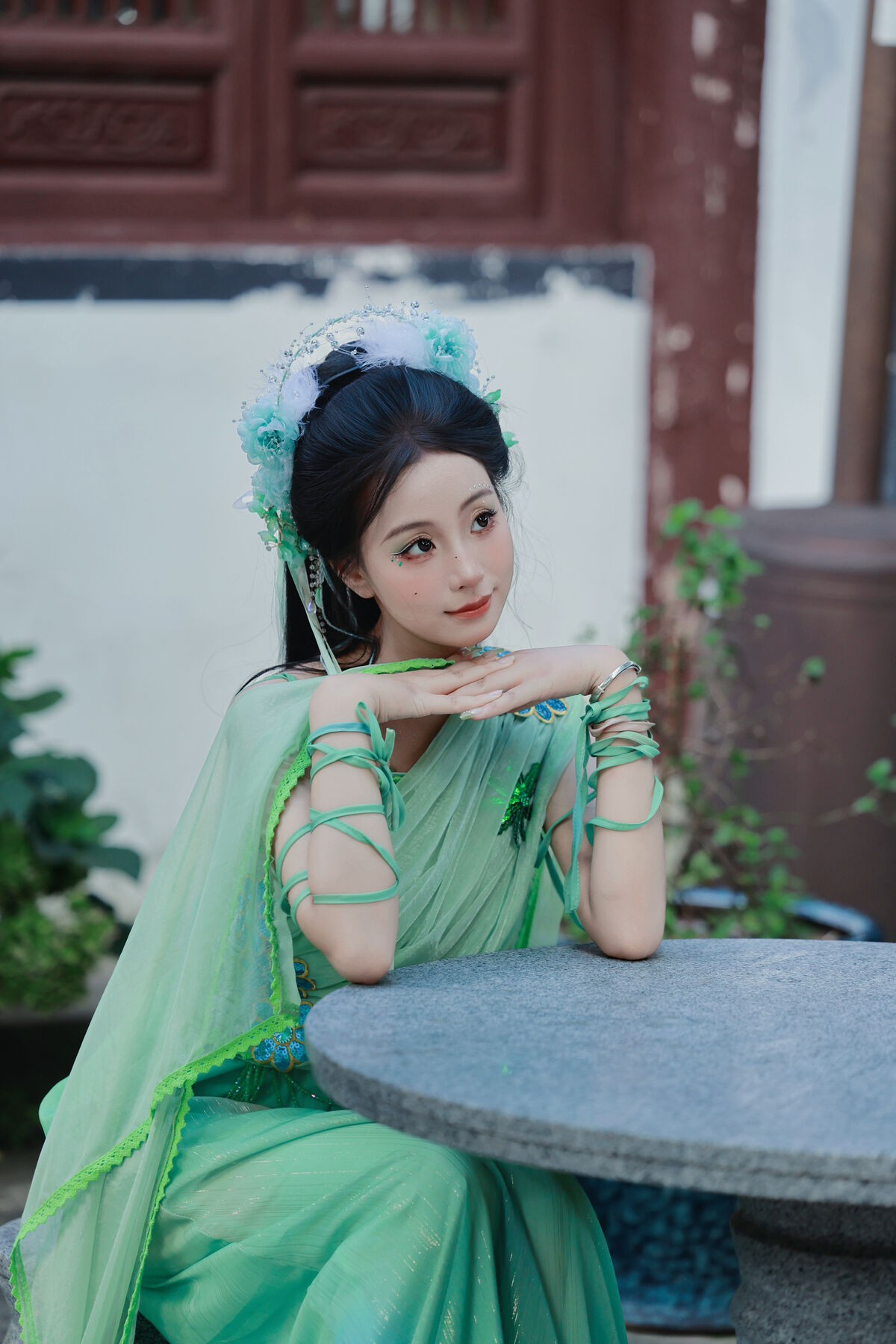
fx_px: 5002
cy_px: 672
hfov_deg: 10.2
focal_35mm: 134
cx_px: 448
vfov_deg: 15.3
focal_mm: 135
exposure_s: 1/160
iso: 400
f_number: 2.8
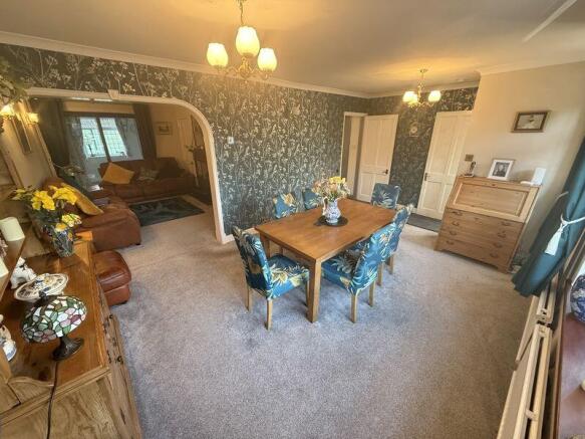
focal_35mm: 14
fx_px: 237
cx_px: 292
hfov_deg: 102.1
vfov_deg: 85.7
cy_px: 220
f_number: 2.2
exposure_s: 1/50
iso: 250
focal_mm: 2.22
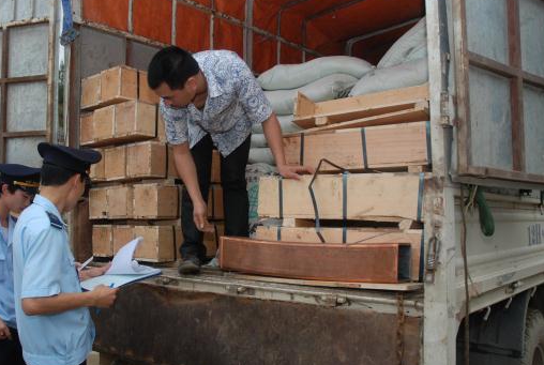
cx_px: 212
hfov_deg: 55.2
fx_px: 515
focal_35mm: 34
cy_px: 196
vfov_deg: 39.0
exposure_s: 1/60
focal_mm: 18
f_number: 4
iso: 200
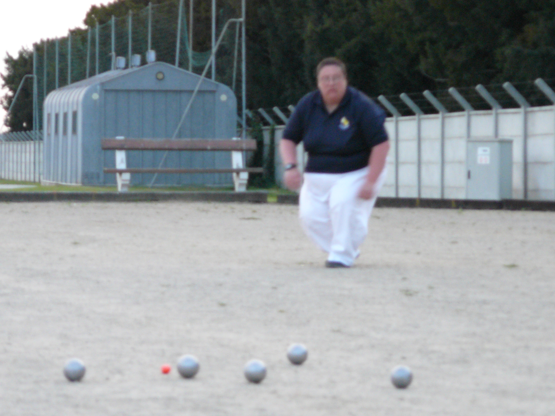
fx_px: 2774
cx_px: 278
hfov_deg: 11.4
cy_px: 208
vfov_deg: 8.6
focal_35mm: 173
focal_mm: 24.1
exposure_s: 1/25
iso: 200
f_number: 3.3
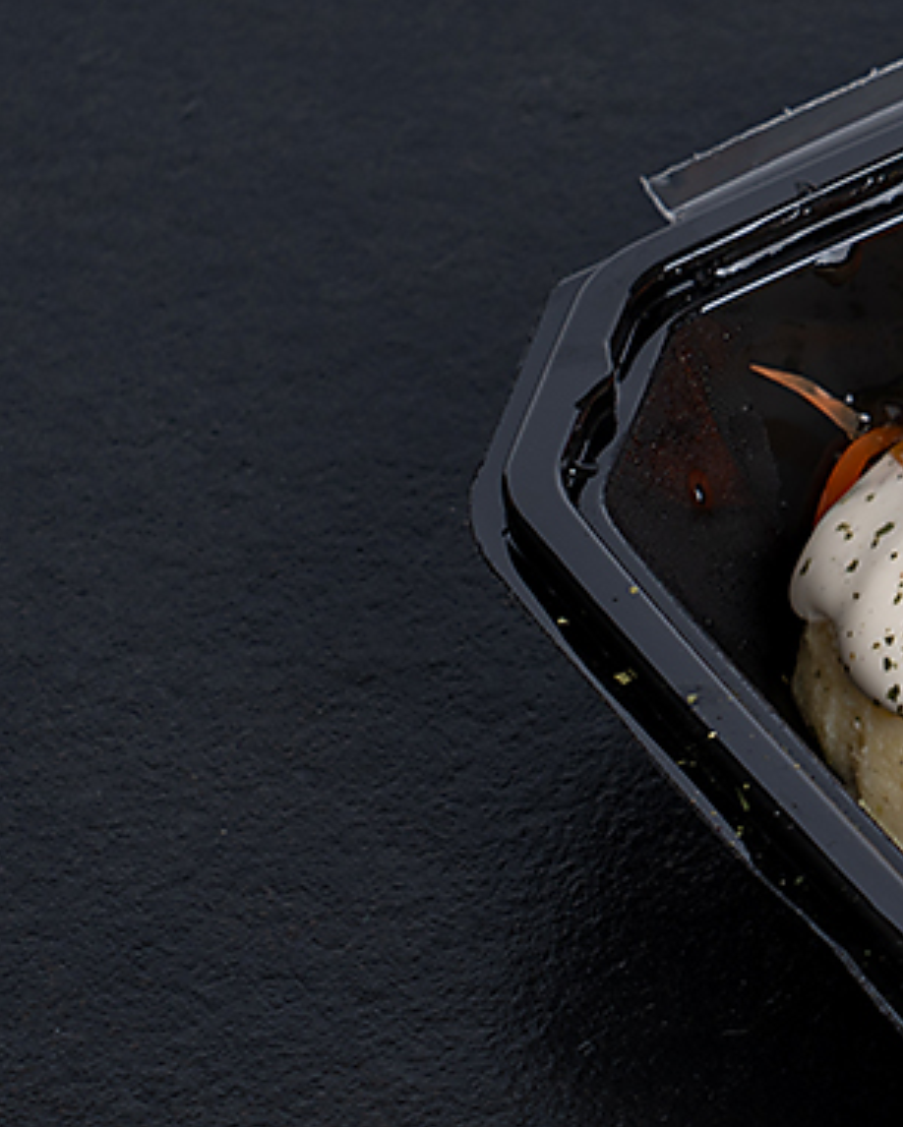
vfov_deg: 8.7
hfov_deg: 6.8
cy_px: 693
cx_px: 1709
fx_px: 7377
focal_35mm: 221
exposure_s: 1/160
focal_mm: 75
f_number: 9
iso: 100
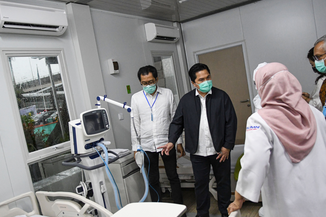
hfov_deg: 59.3
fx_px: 286
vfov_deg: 41.5
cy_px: 125
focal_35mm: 32
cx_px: 160
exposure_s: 1/500
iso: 3200
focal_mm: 17
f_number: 2.8
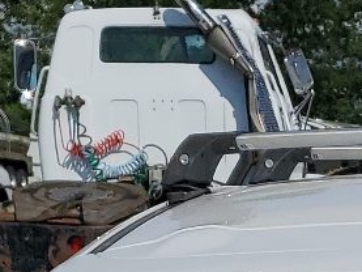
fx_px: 1569
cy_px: 751
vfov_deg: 8.6
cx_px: 482
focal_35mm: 150
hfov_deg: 12.7
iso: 52
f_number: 1.5
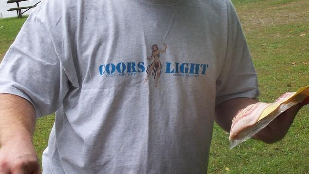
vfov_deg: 12.3
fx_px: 803
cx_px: 156
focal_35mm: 98
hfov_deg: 21.8
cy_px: 69
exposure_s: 1/90
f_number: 4.1
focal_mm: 13.5
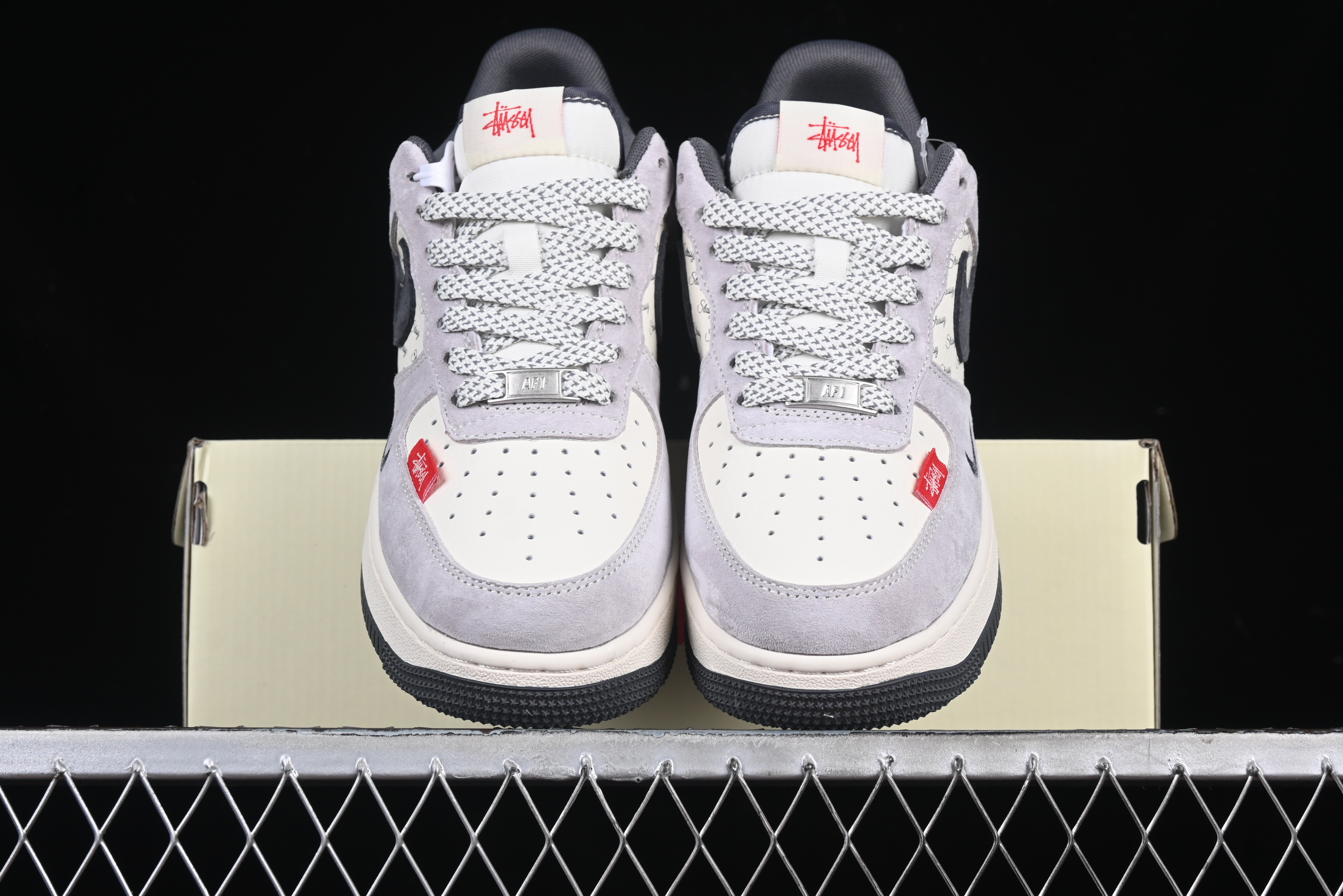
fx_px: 2798
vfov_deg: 18.2
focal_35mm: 75
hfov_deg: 27.0
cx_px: 672
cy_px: 448
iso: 160
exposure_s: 1/80
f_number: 8
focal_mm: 50
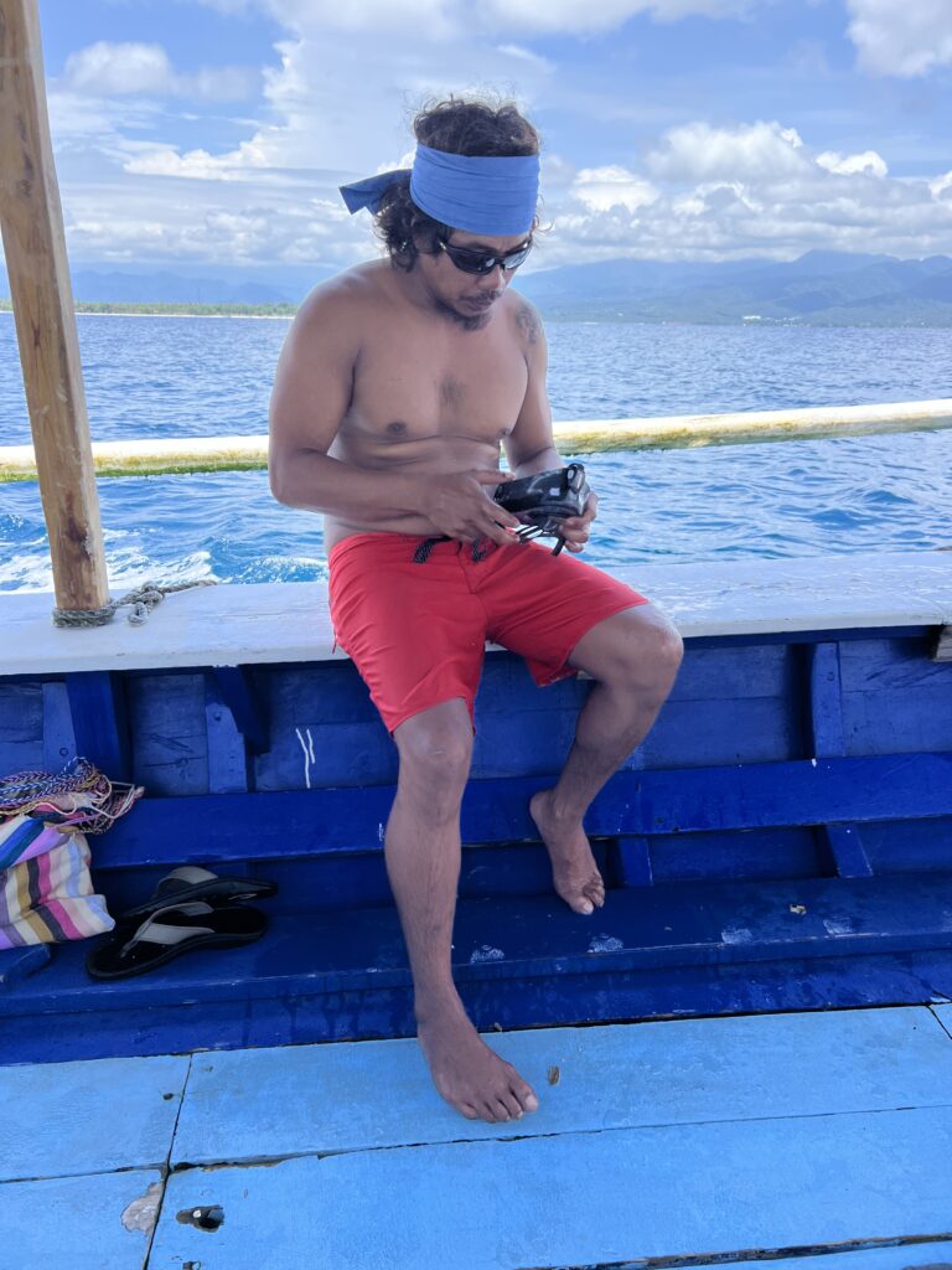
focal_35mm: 26
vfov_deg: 67.3
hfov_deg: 53.1
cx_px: 476
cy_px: 635
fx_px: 953
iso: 50
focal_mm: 5.7
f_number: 1.5
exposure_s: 1/1621
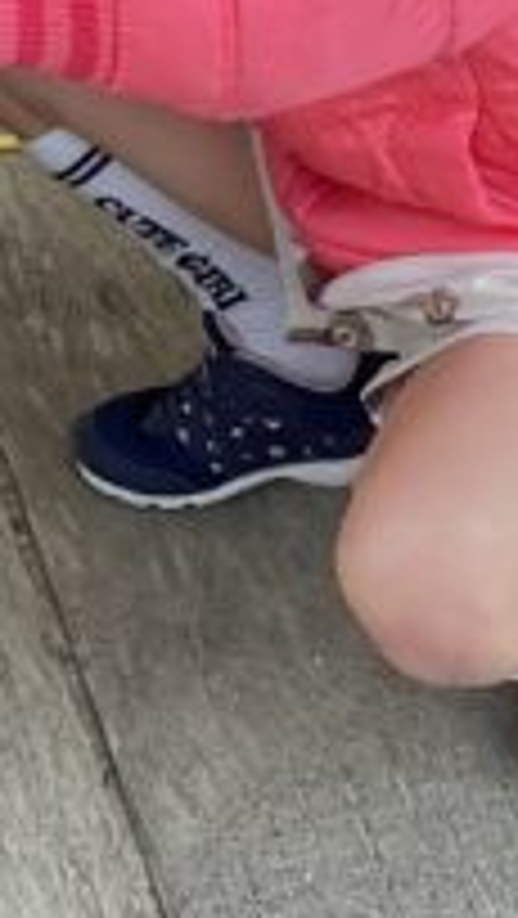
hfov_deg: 9.4
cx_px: -158
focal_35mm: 127
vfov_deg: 16.5
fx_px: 3096
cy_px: -9
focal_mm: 3.3
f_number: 2.4
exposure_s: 1/120
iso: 25
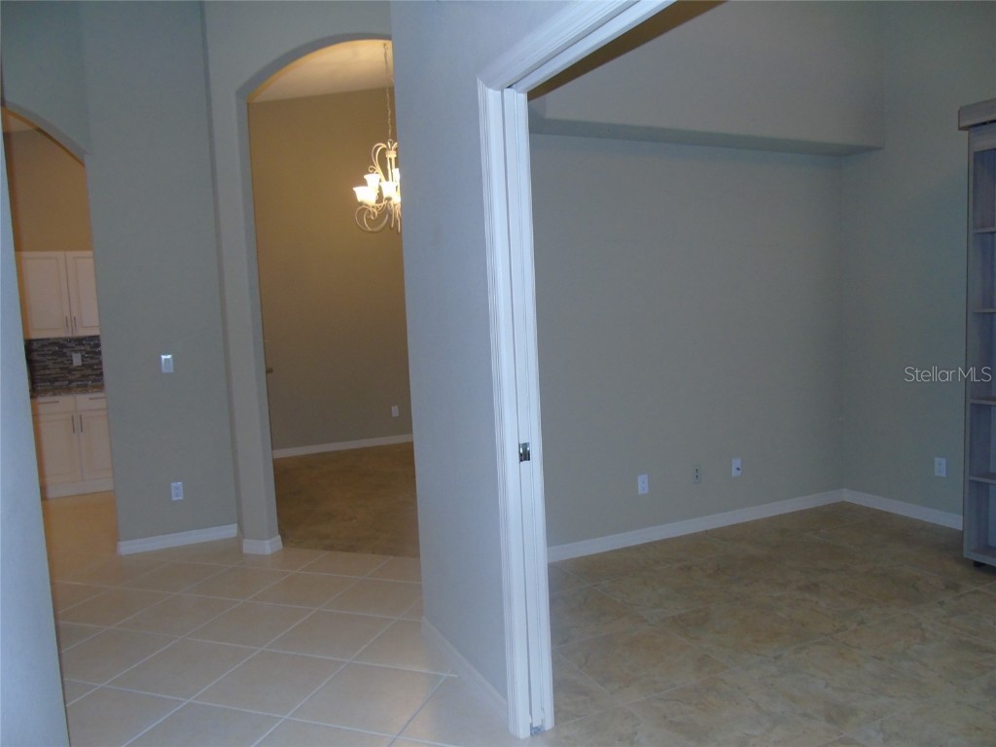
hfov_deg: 69.4
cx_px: 498
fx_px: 719
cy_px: 374
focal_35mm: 25
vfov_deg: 54.9
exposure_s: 1/30
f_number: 3.4
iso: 200
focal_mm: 4.4
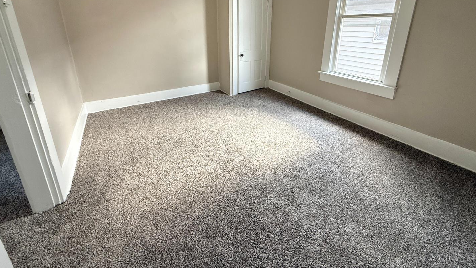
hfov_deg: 99.4
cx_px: 240
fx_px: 202
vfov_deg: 64.7
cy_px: 82
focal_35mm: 16
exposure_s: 1/99
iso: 200
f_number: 2.2
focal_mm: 2.22
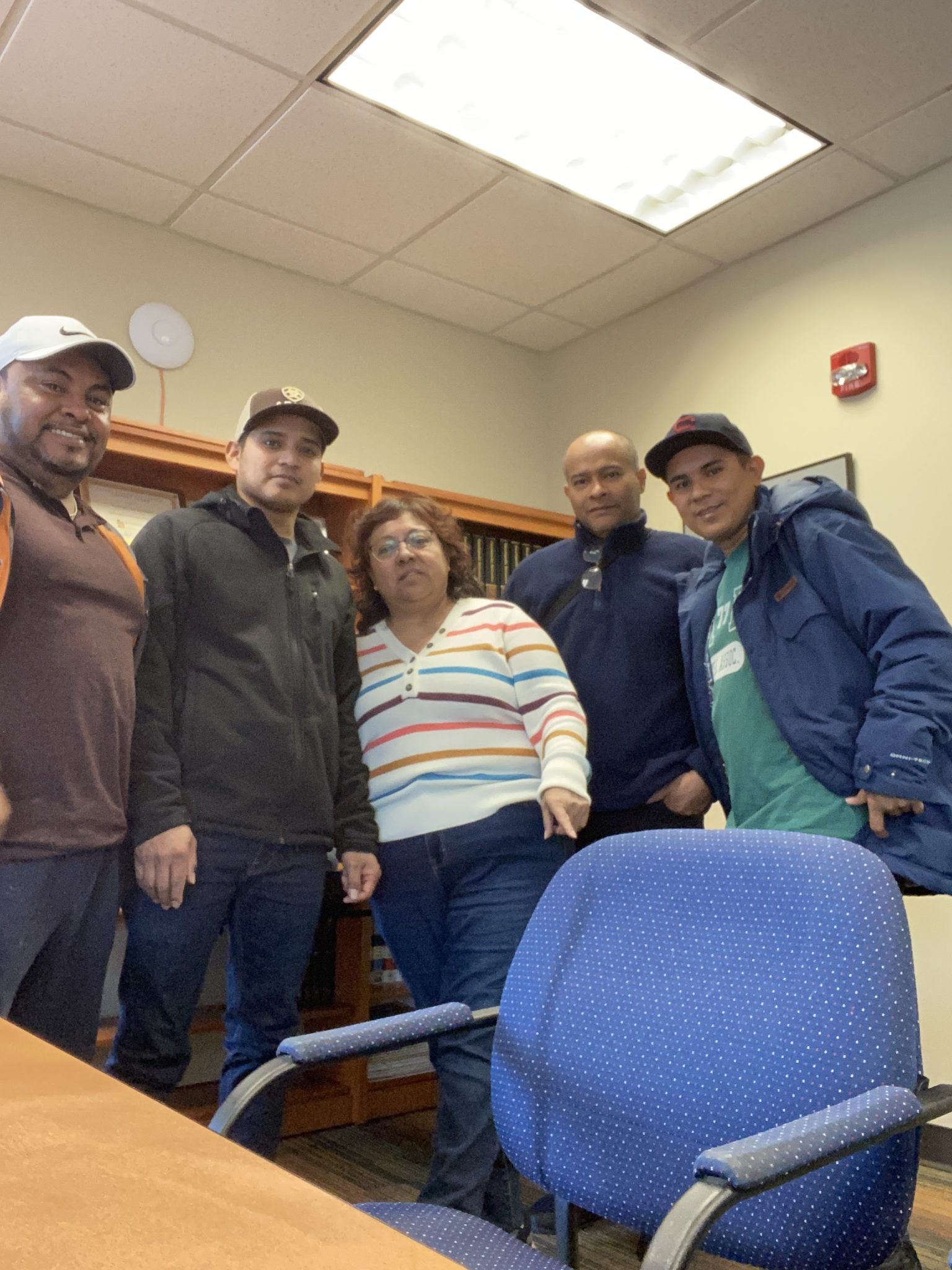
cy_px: 635
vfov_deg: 60.0
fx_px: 1100
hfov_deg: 46.8
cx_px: 476
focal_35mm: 30
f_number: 2.2
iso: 320
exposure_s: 1/60
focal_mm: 2.71
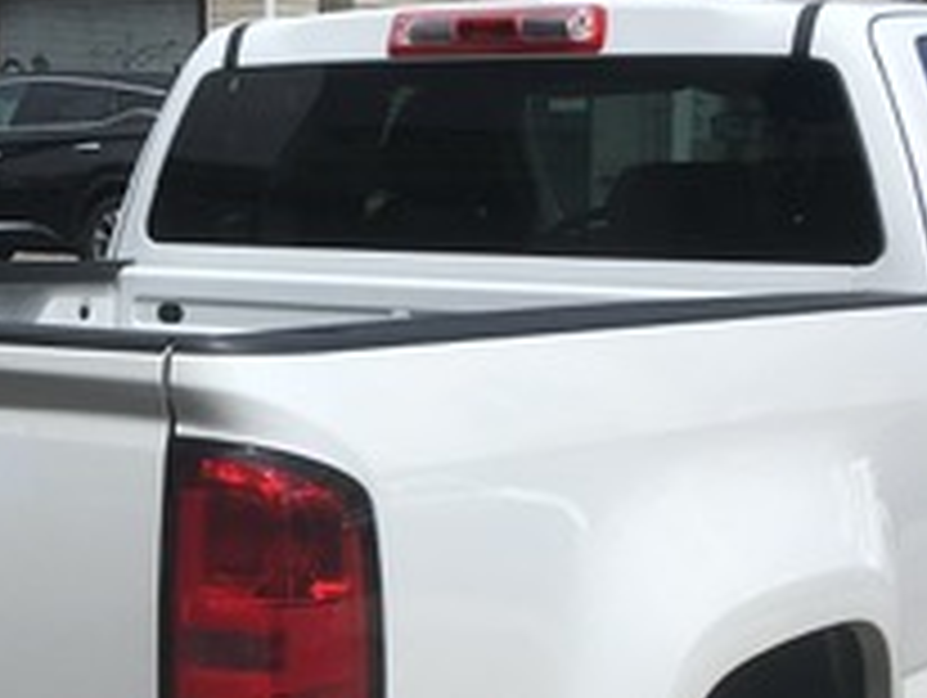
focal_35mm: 90
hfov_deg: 21.4
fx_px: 2413
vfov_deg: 16.3
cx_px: 126
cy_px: 549
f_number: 2.2
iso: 25
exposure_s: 1/2404
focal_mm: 4.15
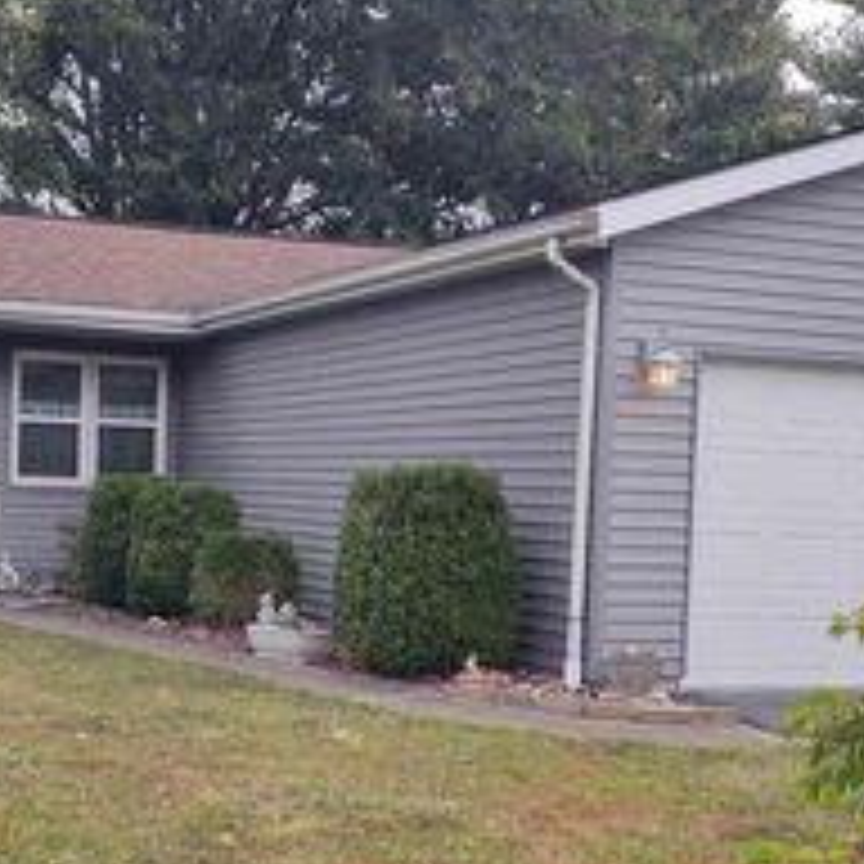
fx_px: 1751
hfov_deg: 27.4
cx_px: 230
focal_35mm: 62
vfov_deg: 27.6
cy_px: 542
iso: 100
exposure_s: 1/1837
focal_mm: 4.75
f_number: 1.7
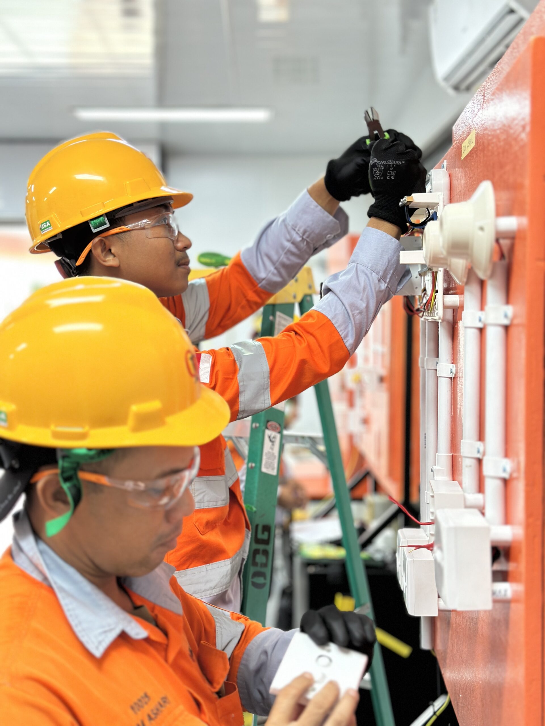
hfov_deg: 30.3
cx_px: 272
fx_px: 1008
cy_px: 363
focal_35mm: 48
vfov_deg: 39.7
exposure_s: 1/50
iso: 250
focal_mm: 6.86
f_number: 1.78
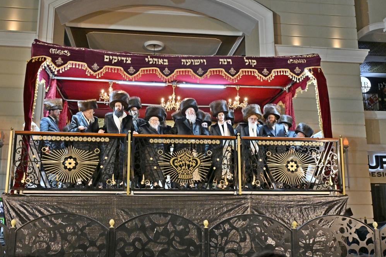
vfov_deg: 35.9
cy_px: 130
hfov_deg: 51.9
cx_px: 192
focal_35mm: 37
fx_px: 397
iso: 800
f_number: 4
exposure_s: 1/320
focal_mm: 24
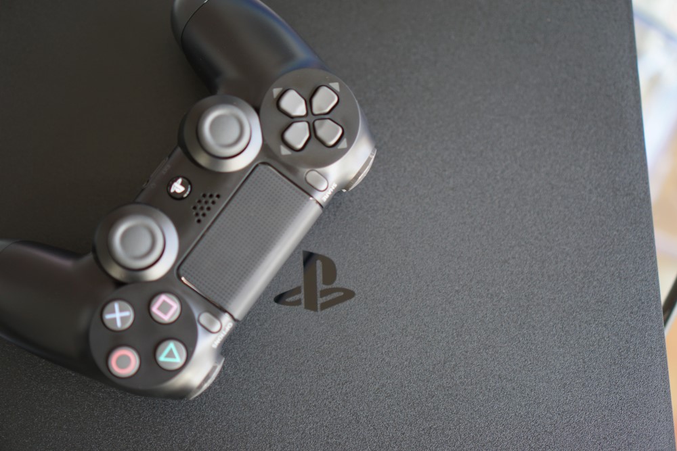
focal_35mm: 52
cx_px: 338
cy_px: 226
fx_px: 987
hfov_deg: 37.8
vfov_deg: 25.8
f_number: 1.8
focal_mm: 35
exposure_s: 1/60
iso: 160
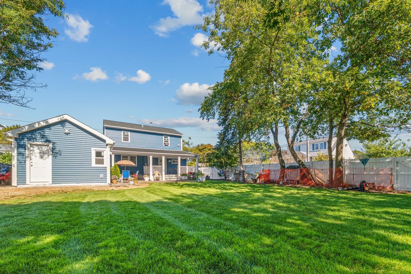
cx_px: 229
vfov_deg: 72.7
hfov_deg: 96.3
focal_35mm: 16
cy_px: 169
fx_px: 183
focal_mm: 12
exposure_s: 1/80
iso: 100
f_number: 8
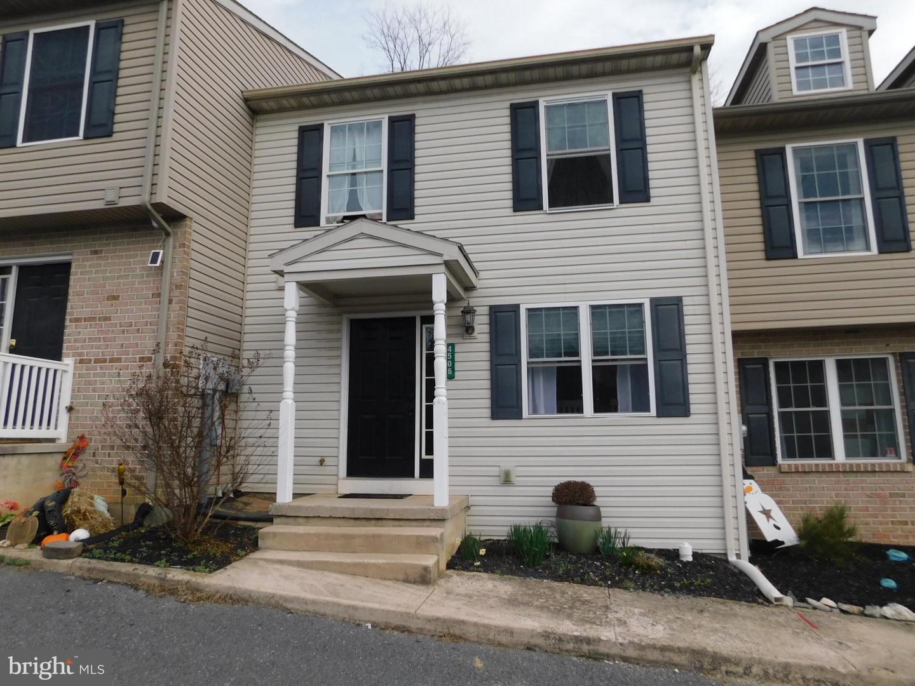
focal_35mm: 23
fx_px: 608
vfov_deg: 58.9
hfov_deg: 73.9
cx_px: 458
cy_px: 343
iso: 125
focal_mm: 4
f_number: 6
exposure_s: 1/400
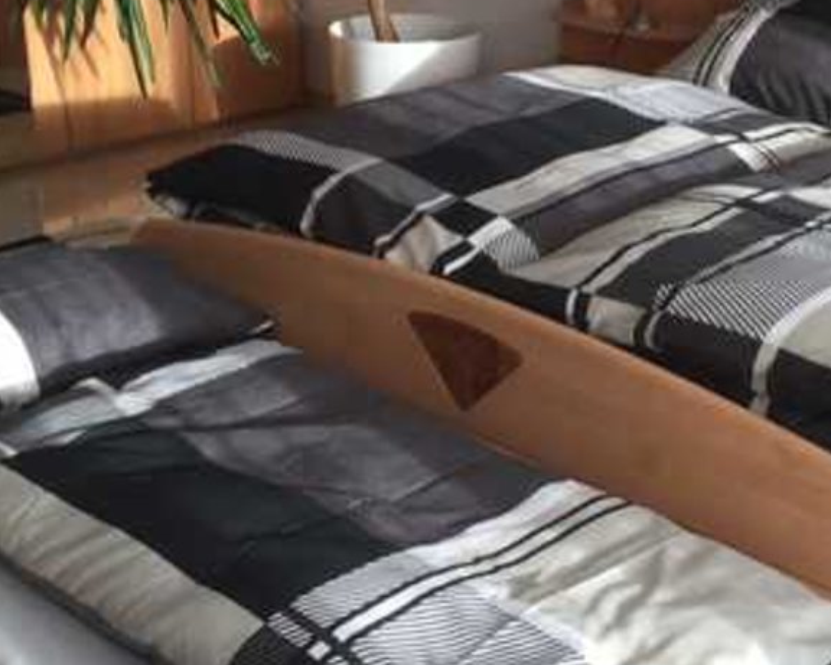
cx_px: 541
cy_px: 303
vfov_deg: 25.8
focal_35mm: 59
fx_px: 1451
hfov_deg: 31.7
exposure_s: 1/100
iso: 50
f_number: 2.2
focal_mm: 4.15
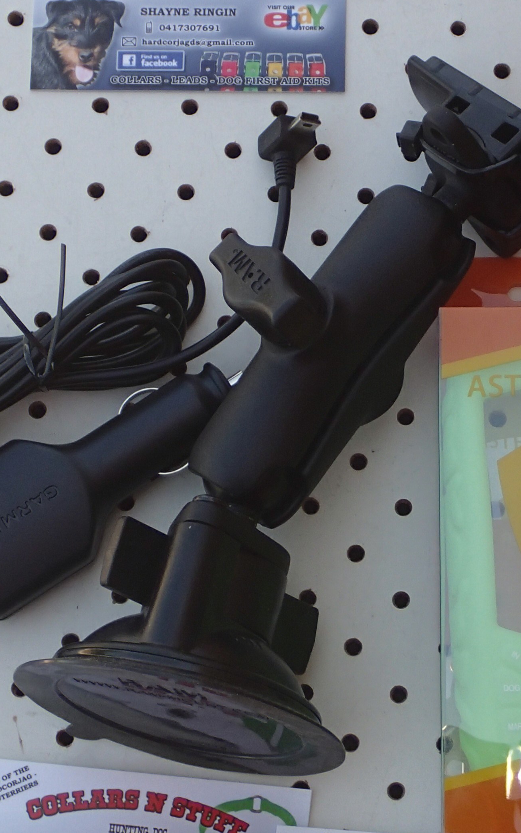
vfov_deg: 22.3
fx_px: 2113
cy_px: 401
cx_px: 422
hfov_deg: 14.0
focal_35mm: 93
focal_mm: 8.41
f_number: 4.5
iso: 100
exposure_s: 1/125
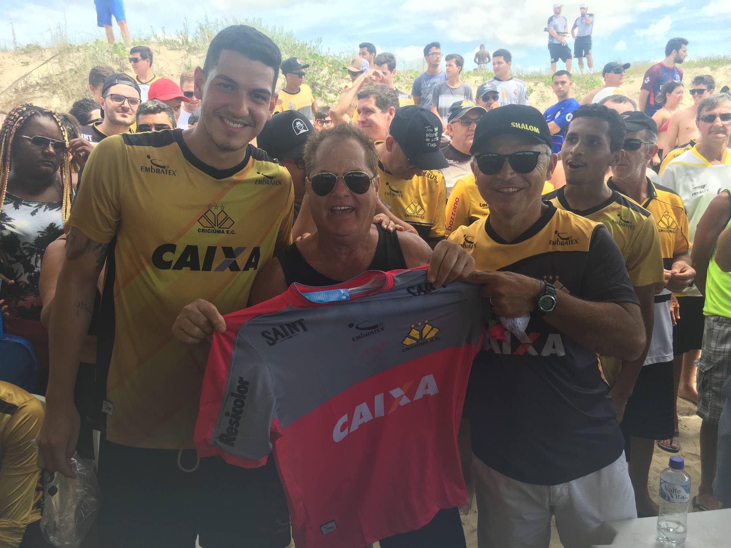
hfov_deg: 61.7
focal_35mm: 29
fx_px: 612
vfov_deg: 48.2
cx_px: 366
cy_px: 274
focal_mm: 4.15
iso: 25
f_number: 2.2
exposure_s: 1/291
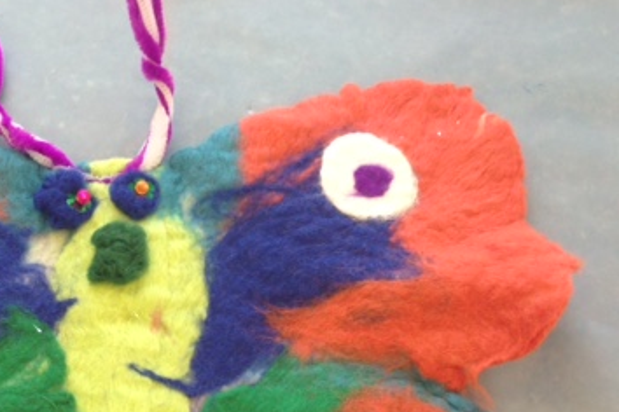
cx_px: 115
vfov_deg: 21.7
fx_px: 1066
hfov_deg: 31.5
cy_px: 306
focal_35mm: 62
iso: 50
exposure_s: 1/24
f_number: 2.4
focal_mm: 4.12
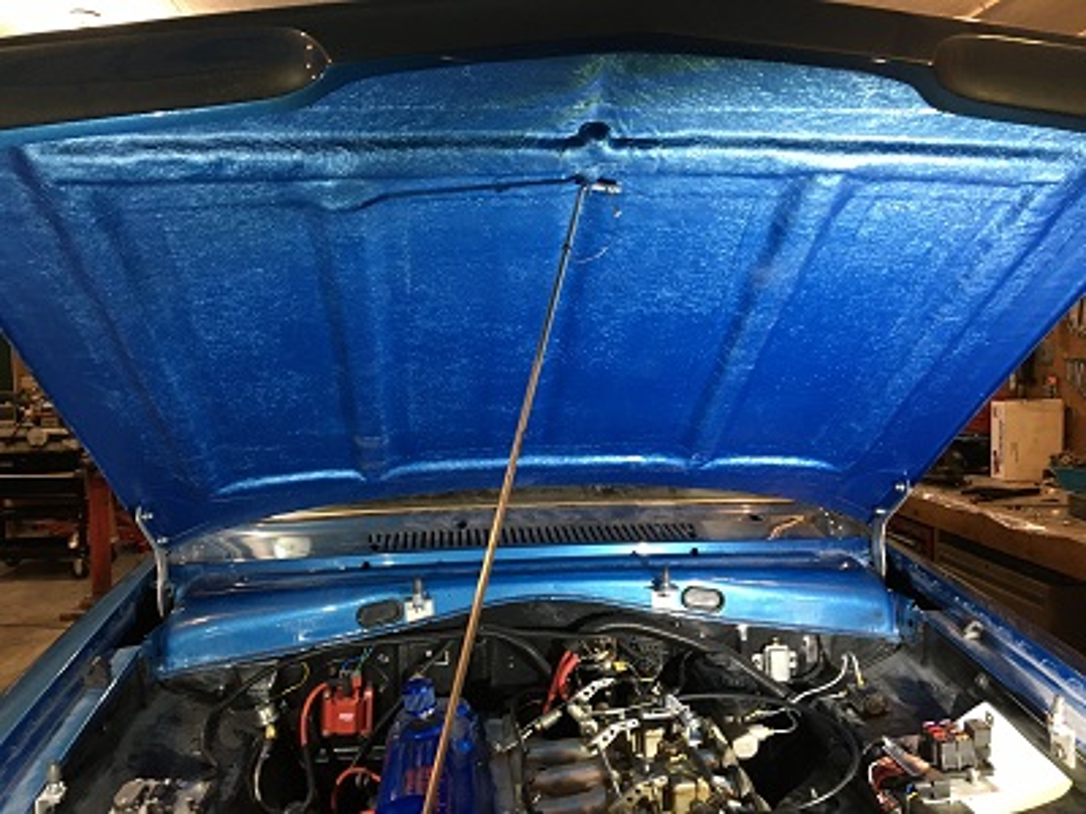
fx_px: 910
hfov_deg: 61.7
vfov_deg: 48.2
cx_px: 543
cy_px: 407
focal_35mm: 29
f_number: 2.2
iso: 125
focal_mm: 4.15
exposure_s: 1/30
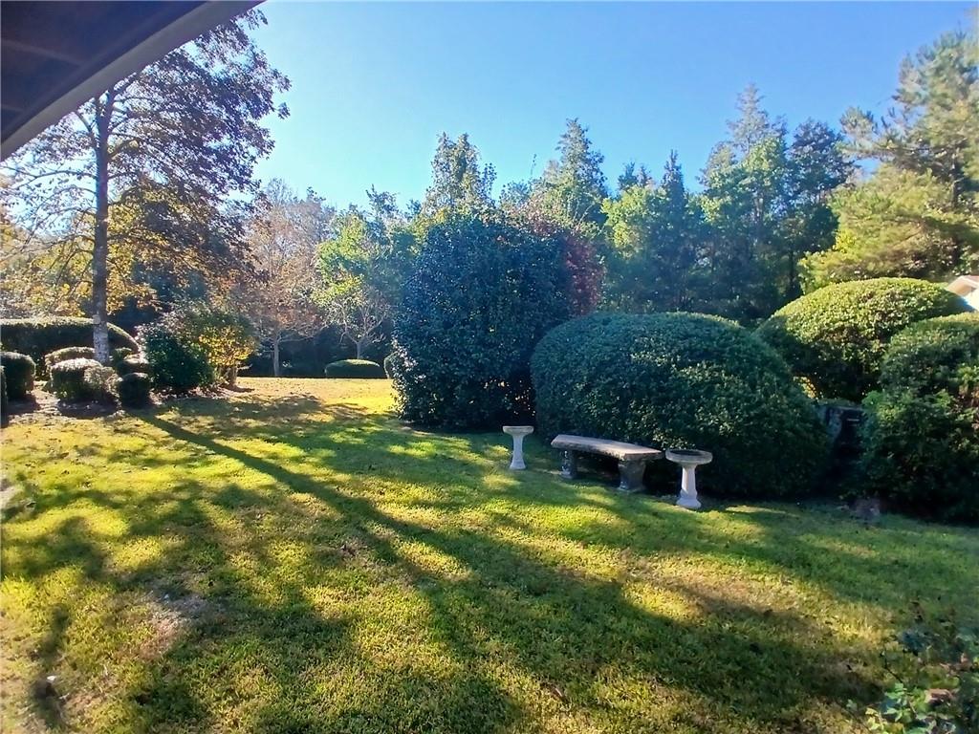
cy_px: 367
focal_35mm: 17
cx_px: 490
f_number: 2.2
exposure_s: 1/441
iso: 50
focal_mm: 1.4
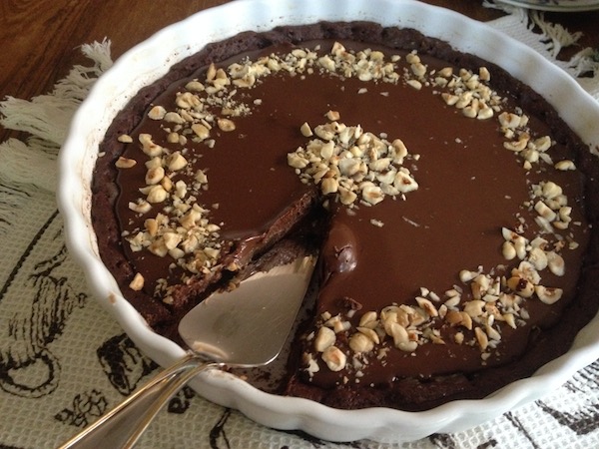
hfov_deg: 52.6
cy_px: 224
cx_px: 300
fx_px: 606
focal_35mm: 35
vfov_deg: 40.7
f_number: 2.4
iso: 400
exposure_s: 1/15
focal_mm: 4.28
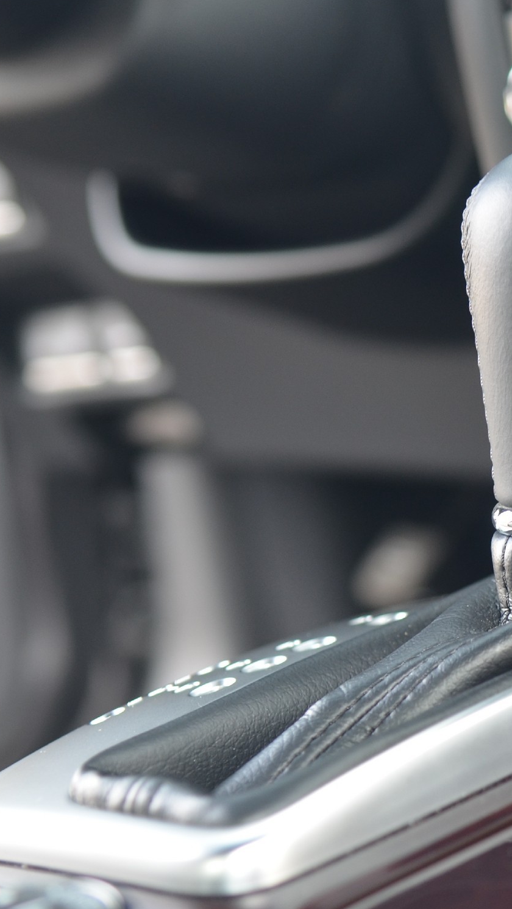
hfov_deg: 12.9
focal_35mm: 92
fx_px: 2217
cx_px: 588
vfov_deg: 23.2
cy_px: 480
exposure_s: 1/80
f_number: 3.2
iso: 400
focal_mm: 35
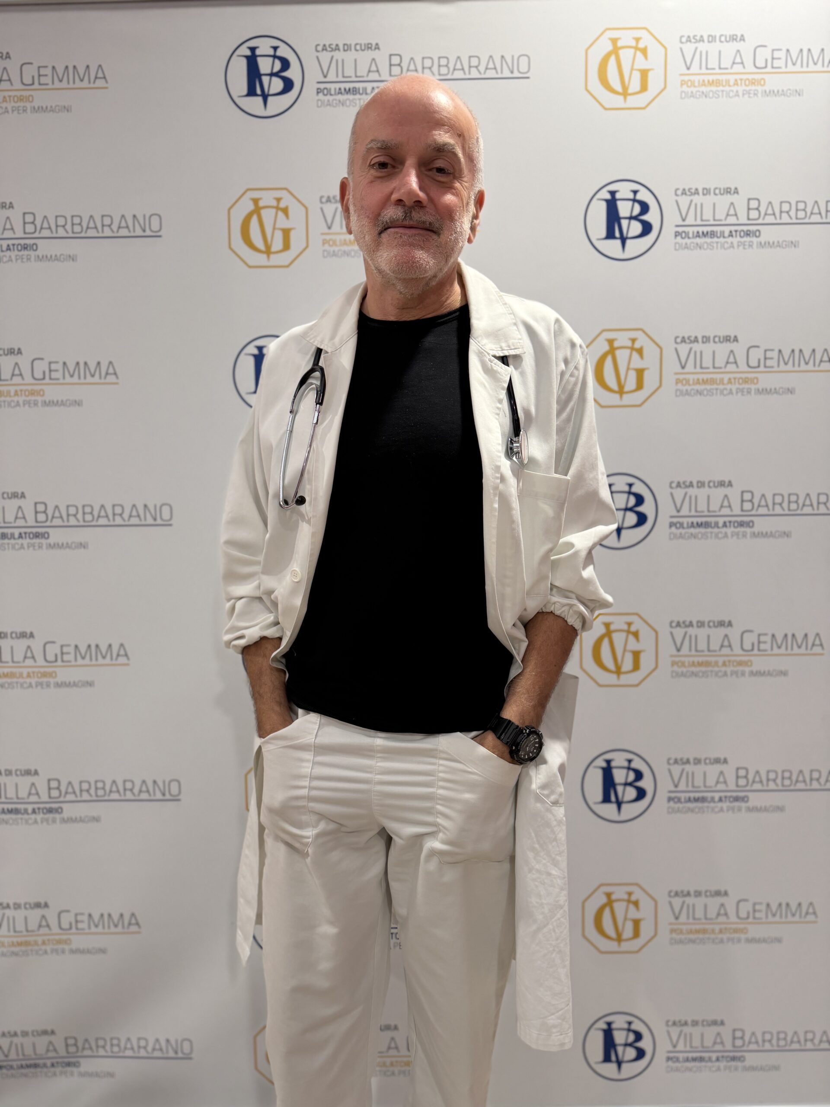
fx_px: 767
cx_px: 415
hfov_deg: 56.8
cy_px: 554
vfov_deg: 71.6
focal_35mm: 24
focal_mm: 6.76
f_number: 1.78
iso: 125
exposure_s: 1/100
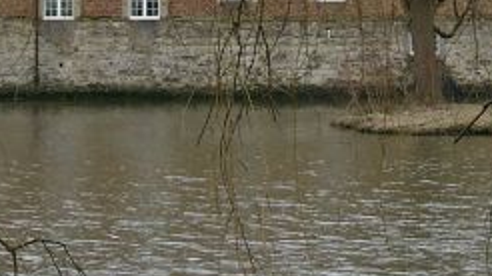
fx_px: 1708
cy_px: -152
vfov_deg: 9.0
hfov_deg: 16.4
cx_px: 330
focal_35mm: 131
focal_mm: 7.69
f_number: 4
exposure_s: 1/106
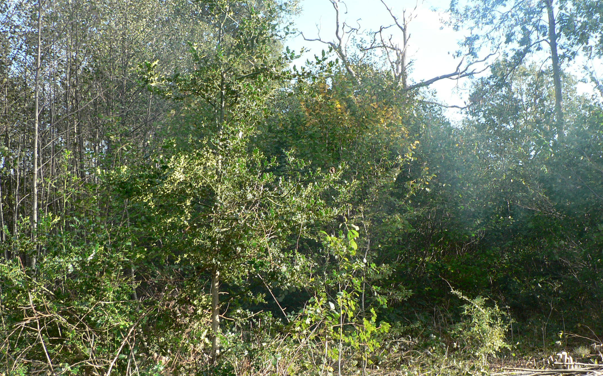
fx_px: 756
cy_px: 200
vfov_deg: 28.0
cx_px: 300
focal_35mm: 46
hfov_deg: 43.5
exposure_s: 1/100
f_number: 4
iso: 80
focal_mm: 6
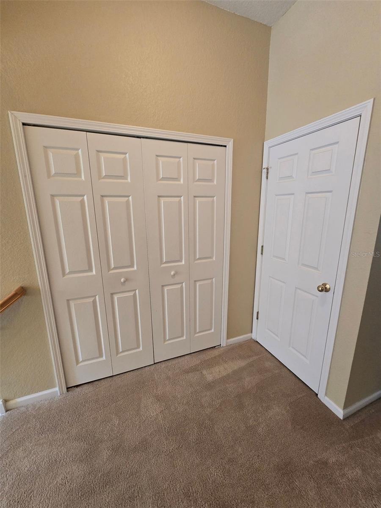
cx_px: 190
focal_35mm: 13
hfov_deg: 89.9
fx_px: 191
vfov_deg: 106.2
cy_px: 254
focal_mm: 2.2
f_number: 2.2
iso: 400
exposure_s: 1/60
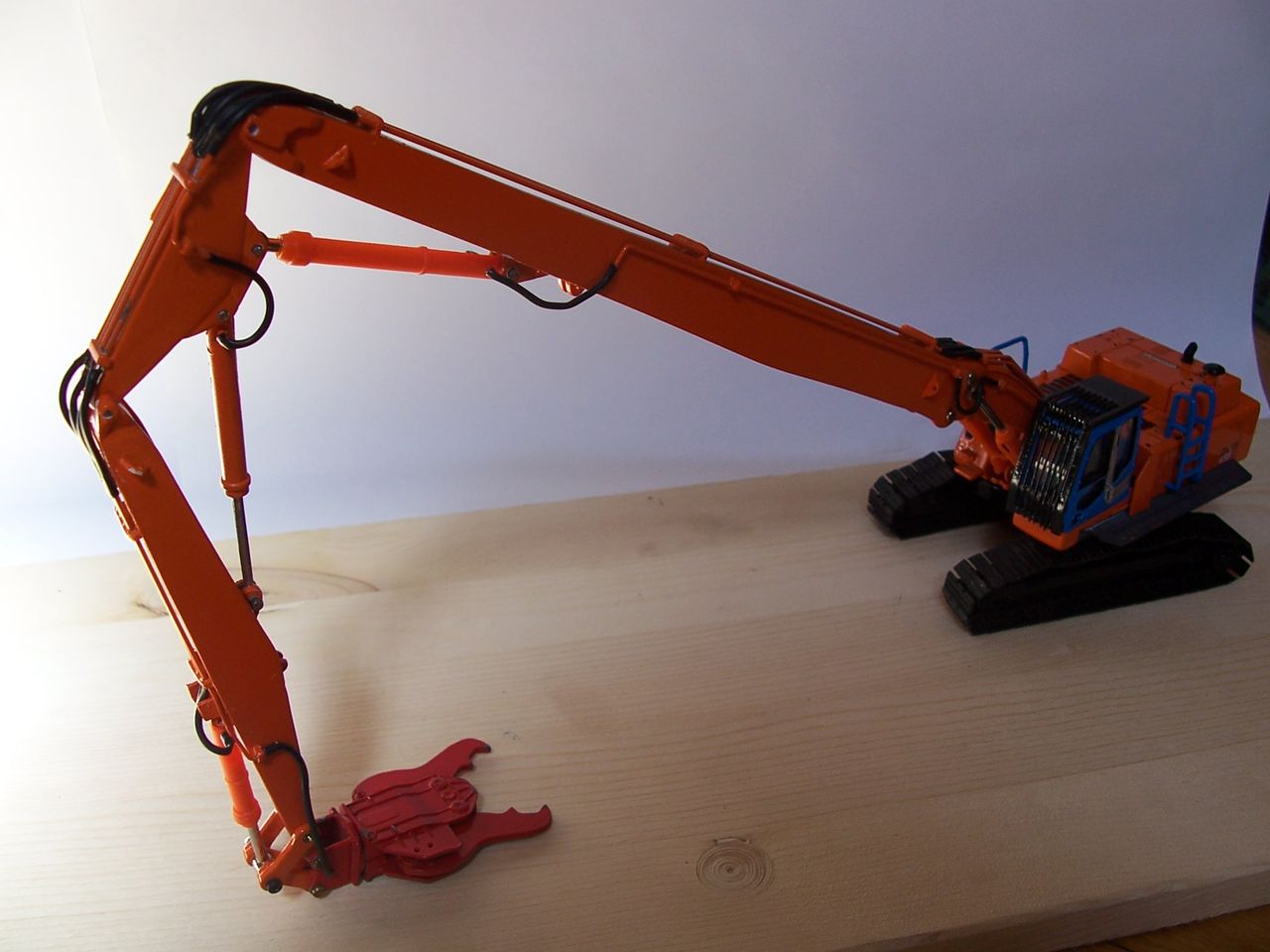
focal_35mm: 35
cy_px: 476
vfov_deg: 40.7
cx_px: 635
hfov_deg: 52.6
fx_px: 1284
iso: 80
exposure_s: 1/90
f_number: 2.8
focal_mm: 6
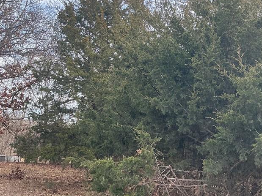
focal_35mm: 48
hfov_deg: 38.6
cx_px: 196
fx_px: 363
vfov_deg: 30.3
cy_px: 98
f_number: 1.8
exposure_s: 1/247
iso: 25
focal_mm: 3
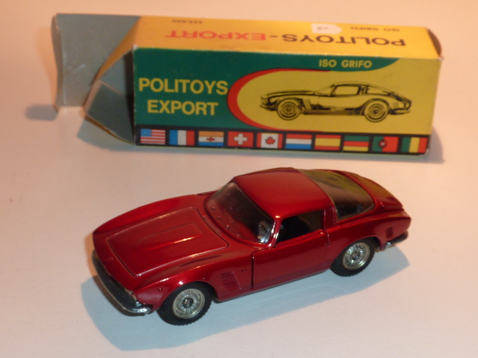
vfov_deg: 21.9
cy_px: 179
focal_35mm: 67
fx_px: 925
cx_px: 239
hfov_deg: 29.0
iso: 100
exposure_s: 1/30
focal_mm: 6.1
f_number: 4
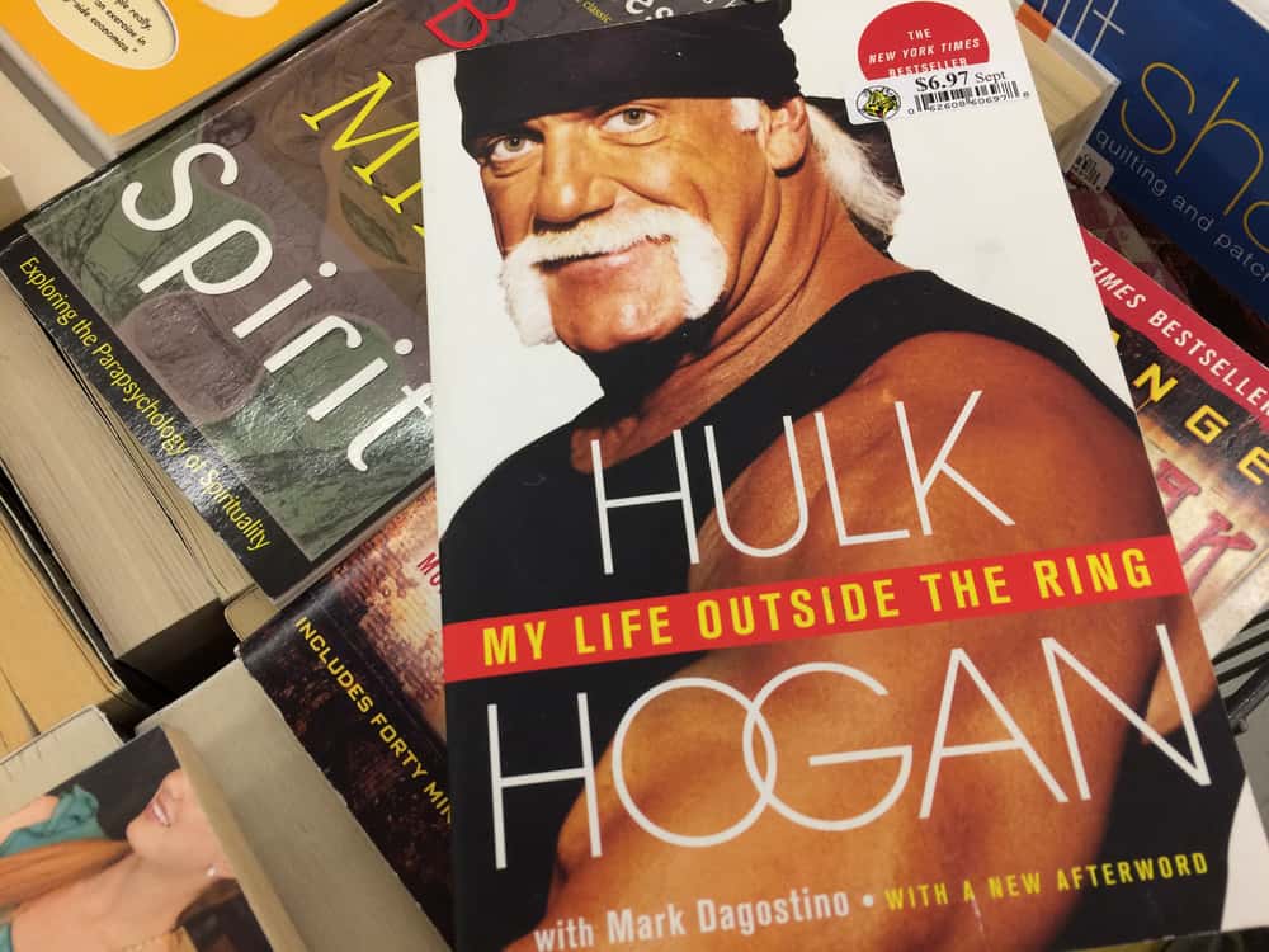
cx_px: 634
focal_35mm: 29
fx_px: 1063
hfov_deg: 61.7
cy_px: 476
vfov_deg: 48.2
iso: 40
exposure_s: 1/40
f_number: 2.2
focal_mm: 4.15
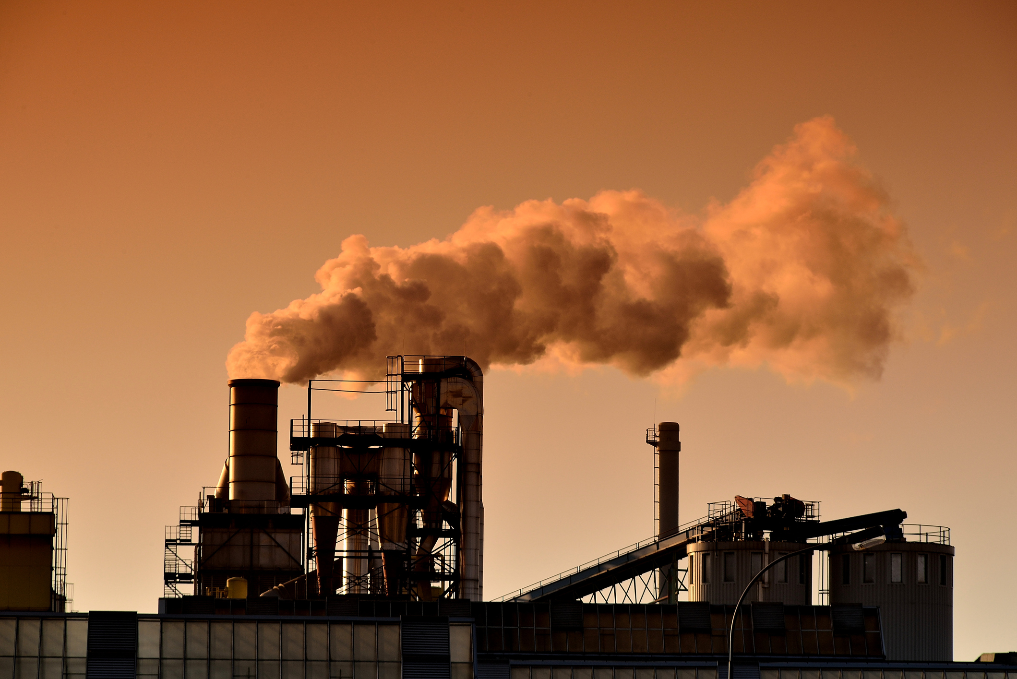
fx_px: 5652
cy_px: 340
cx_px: 508
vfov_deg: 6.9
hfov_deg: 10.3
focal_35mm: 200
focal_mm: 200
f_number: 16
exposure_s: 1/125
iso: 200
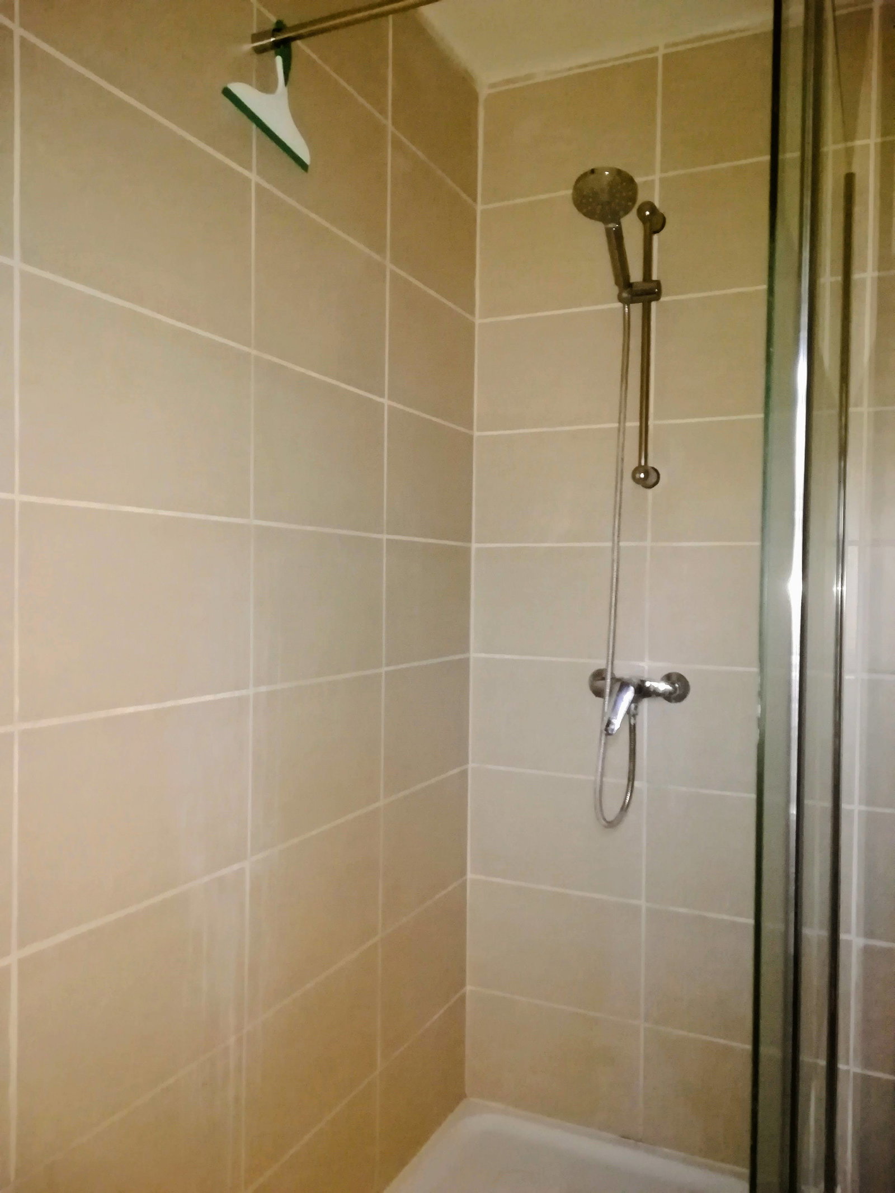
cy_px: 596
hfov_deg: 53.1
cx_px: 448
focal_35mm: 26
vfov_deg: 67.3
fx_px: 896
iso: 640
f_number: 2.2
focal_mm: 3.83
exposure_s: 1/20
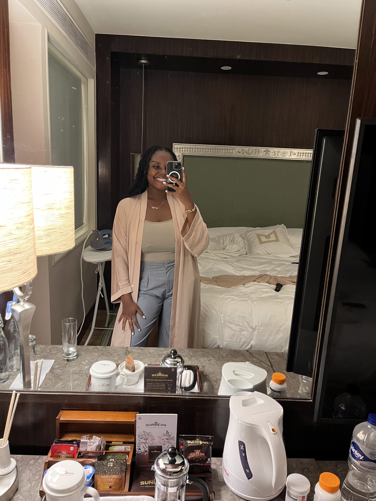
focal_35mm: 26
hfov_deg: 53.1
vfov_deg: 67.3
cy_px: 250
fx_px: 377
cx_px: 188
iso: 640
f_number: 1.6
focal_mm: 5.1
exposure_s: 1/33
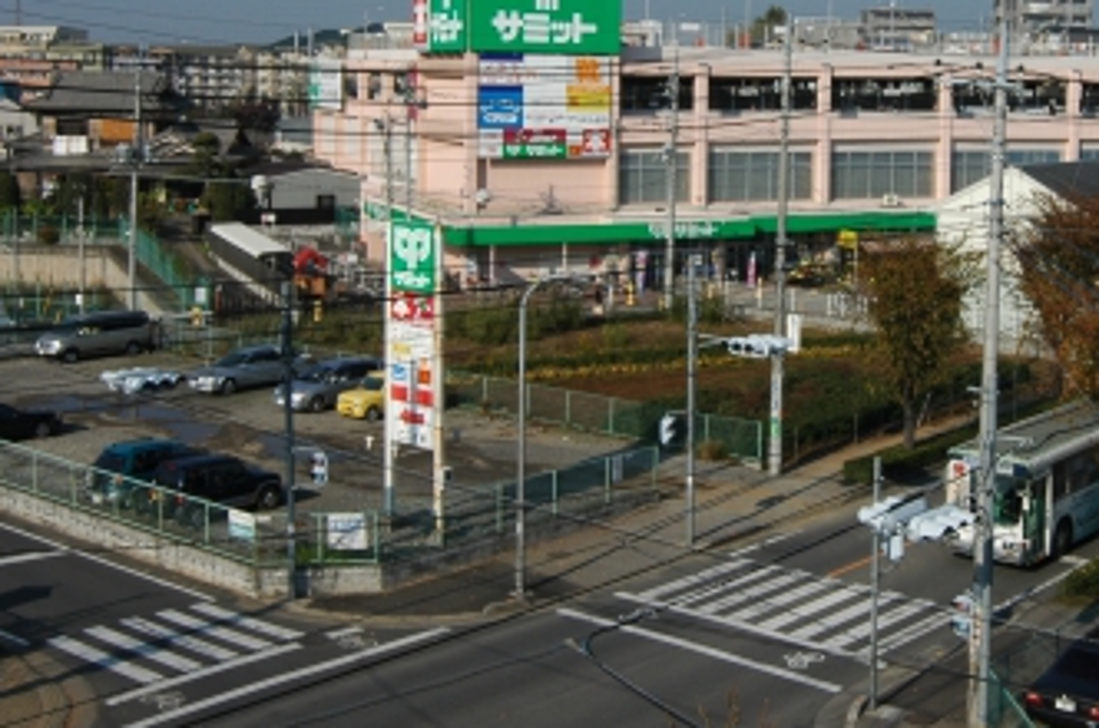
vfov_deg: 23.4
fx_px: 1734
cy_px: 156
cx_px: 804
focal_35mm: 57
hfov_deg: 34.5
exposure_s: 1/100
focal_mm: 21
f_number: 22
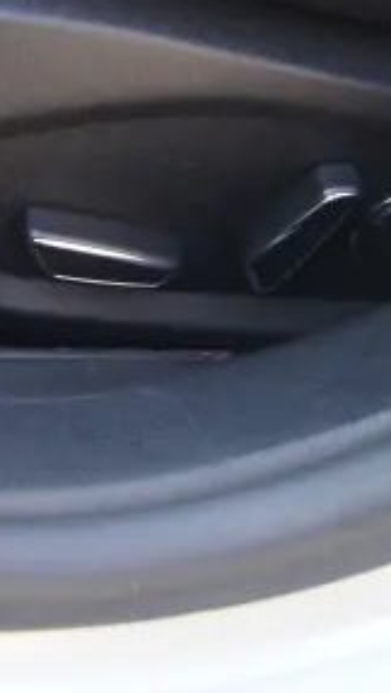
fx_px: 1158
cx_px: 72
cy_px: 191
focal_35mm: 63
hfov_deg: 19.0
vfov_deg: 32.8
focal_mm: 18
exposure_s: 1/30
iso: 100
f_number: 4
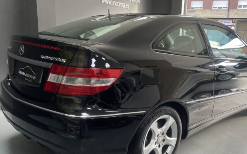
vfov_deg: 34.4
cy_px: 83
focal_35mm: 37
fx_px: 249
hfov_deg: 52.6
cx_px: 143
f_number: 1.6
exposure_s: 1/100
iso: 80
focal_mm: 4.2
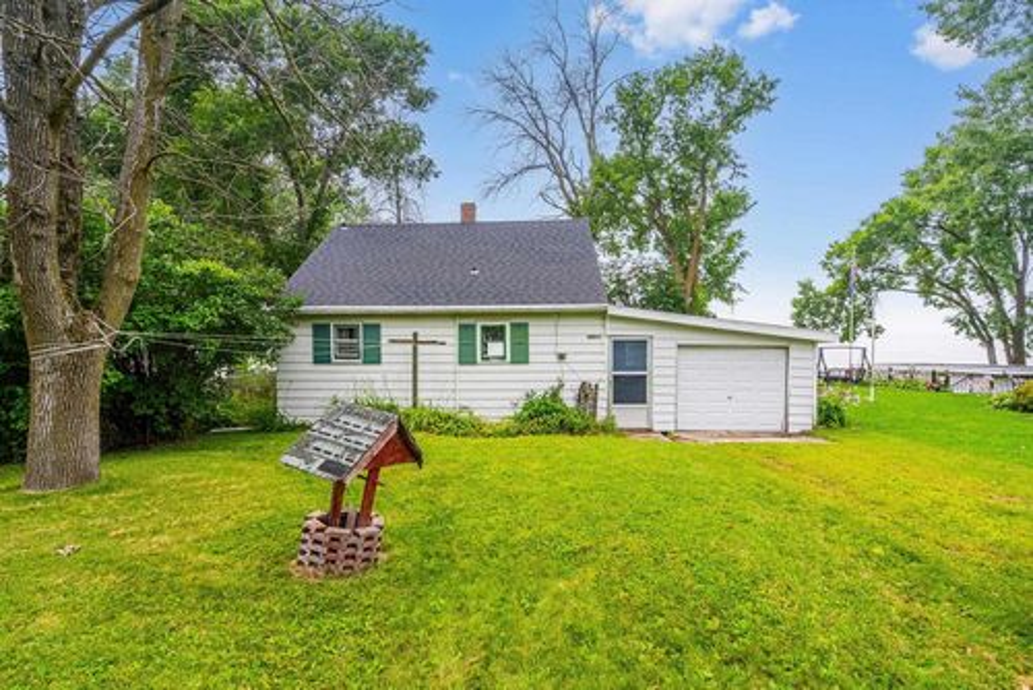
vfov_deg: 73.8
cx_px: 516
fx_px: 459
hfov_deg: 96.7
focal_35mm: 16
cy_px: 345
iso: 640
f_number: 11
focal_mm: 16
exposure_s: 1/400
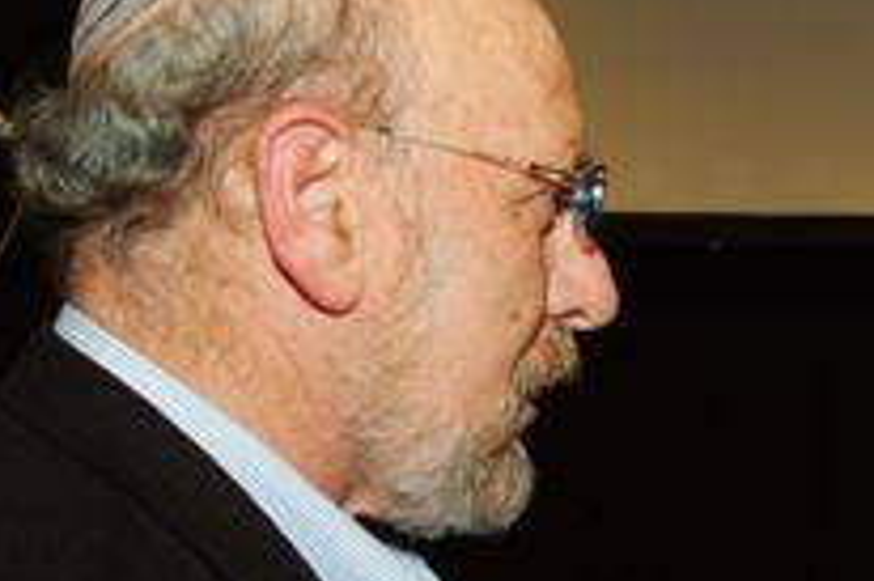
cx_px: 976
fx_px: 2644
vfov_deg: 12.3
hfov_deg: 18.1
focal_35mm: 109
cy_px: 689
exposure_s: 1/160
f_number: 6.3
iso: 500
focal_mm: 23
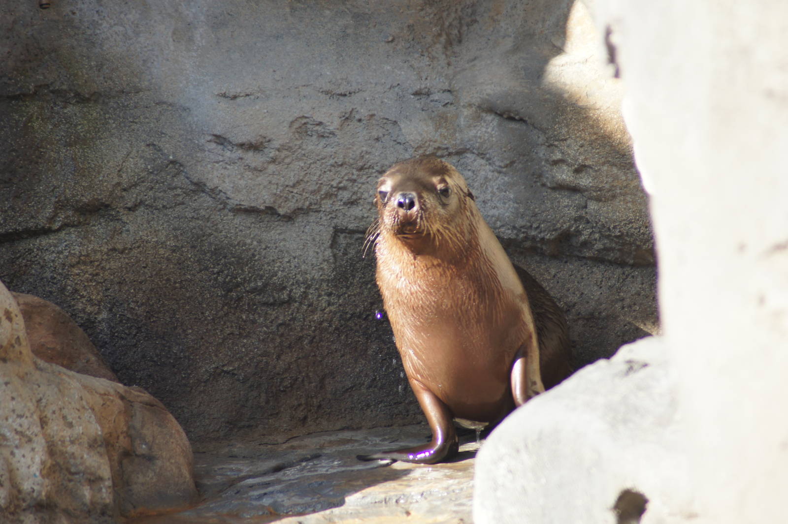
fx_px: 9844
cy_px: 262
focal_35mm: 450
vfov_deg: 3.1
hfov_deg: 4.6
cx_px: 394
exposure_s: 1/125
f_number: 5.6
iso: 200
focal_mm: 300
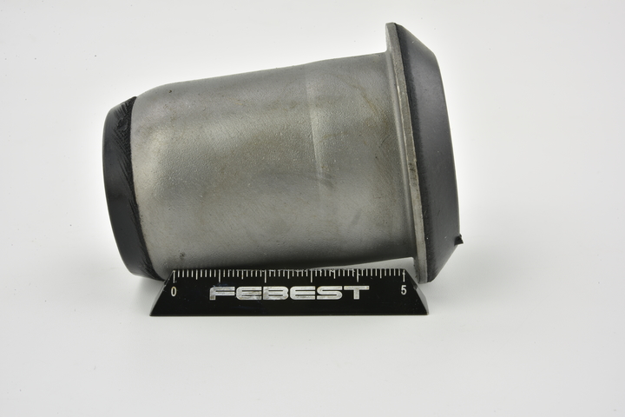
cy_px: 208
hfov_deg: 33.4
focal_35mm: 60
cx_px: 312
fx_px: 1042
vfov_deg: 22.6
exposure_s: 1/2.5
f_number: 32
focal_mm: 60
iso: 64
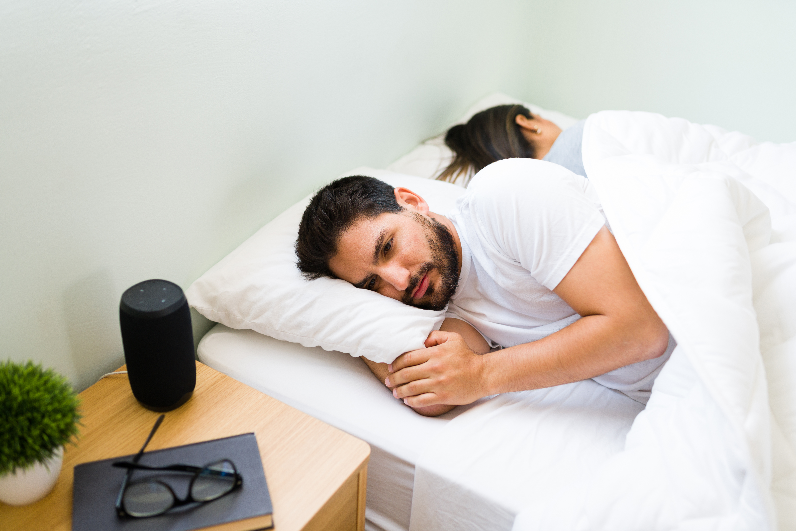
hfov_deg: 54.4
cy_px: 266
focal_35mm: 35
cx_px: 398
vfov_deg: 37.9
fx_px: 774
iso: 400
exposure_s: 1/160
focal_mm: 35
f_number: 1.8
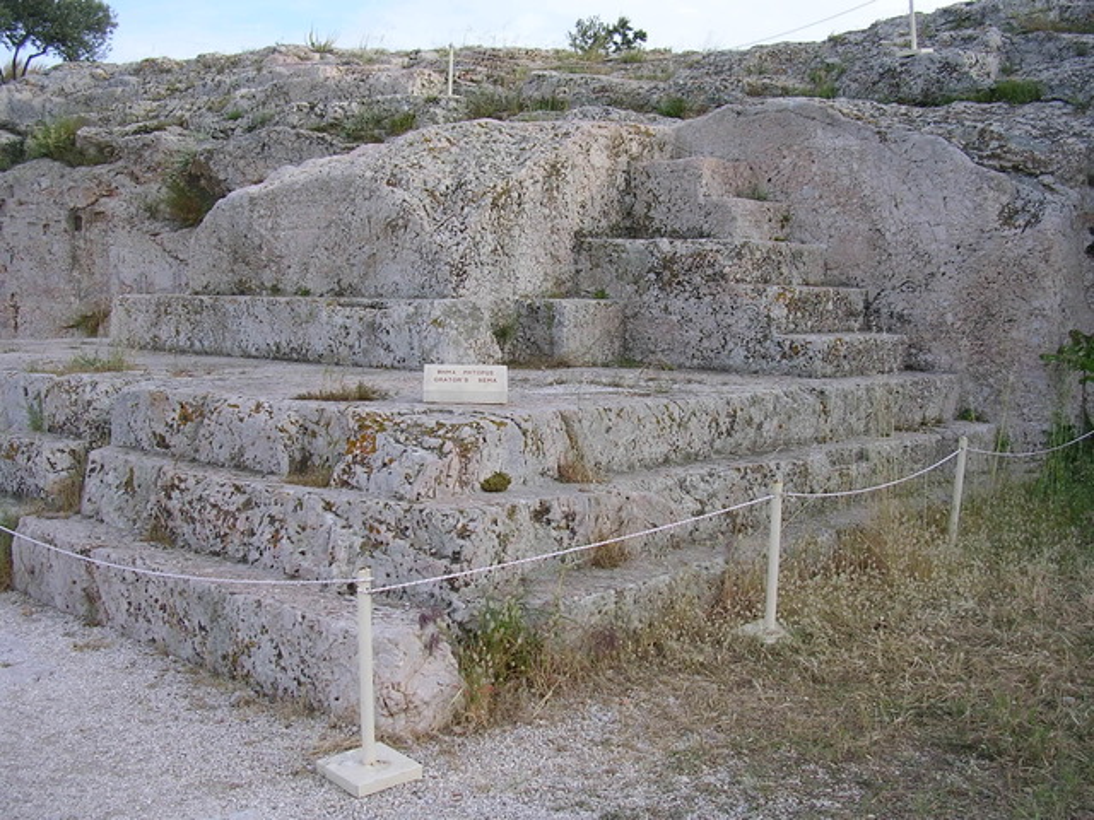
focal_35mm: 38
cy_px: 410
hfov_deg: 49.0
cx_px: 547
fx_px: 1201
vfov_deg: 37.7
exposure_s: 1/381
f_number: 2.8
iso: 50
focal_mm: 5.8
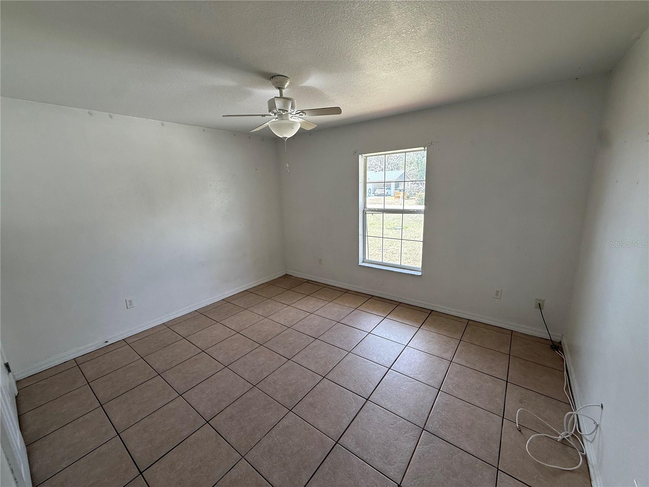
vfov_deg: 85.7
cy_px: 244
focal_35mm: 14
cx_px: 324
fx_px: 262
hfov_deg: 102.1
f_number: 2.2
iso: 80
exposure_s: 1/120
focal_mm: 2.22
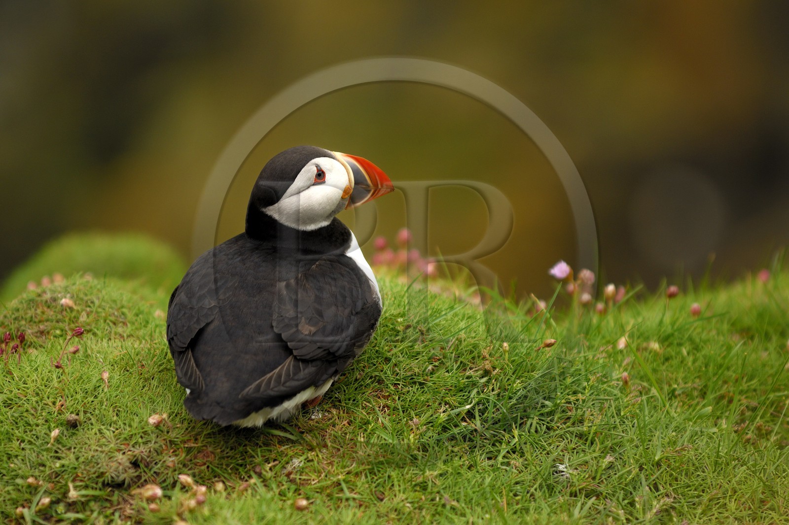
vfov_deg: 4.6
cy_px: 262
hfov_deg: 6.9
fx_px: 6573
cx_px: 394
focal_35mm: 300
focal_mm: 200
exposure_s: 1/750
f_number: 2.8
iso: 125
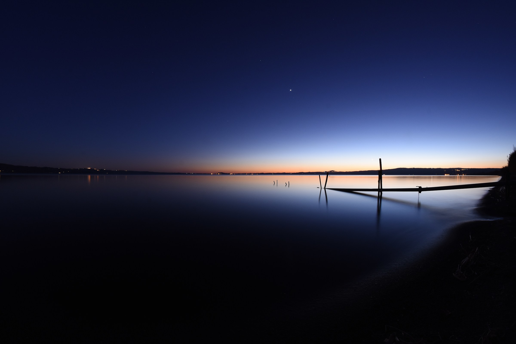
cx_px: 258
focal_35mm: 12
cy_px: 172
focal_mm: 8
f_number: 13
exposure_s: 15
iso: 400
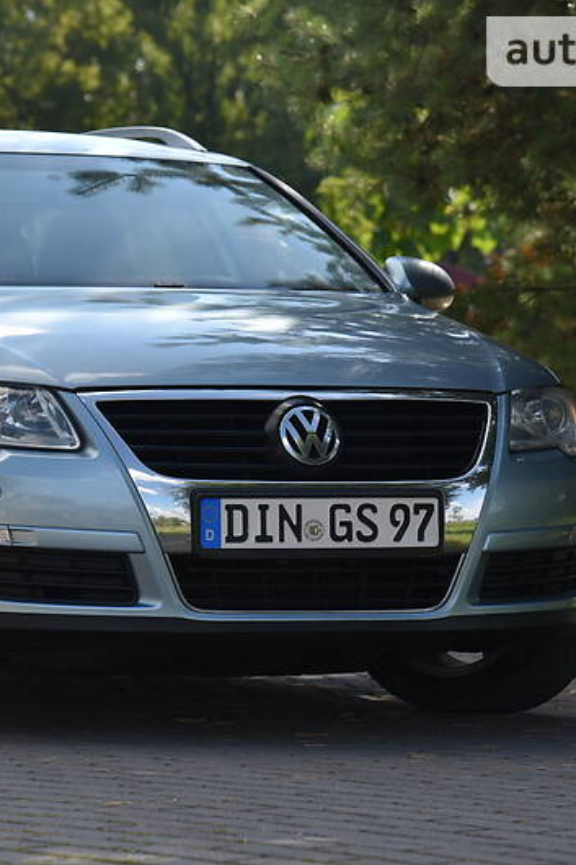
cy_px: 432
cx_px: 93
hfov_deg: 9.1
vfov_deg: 13.6
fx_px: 3626
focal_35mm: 151
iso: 200
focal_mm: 100
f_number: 5.6
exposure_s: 1/500
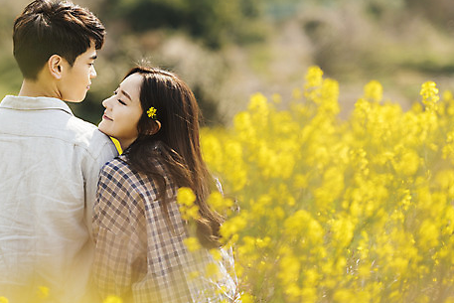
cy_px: 138
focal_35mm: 190
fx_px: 2397
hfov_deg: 10.8
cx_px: 158
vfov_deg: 7.2
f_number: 2.8
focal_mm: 145
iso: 100
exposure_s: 1/1000
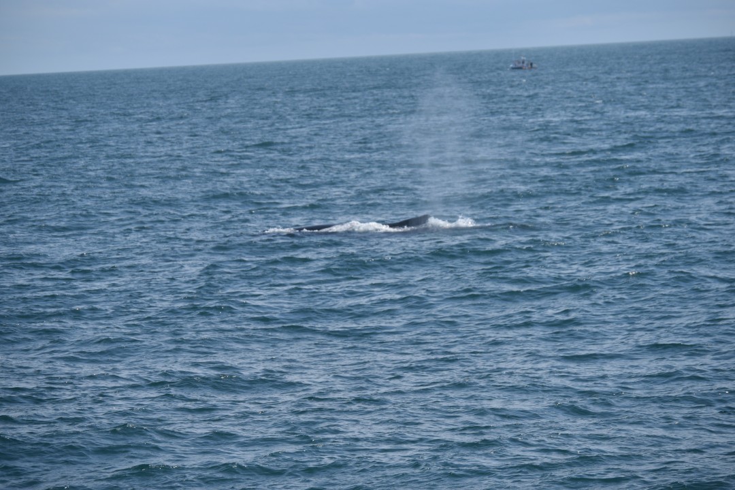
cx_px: 368
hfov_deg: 10.5
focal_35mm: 195
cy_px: 245
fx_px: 3981
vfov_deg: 7.0
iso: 200
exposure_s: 1/1600
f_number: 5.6
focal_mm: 130
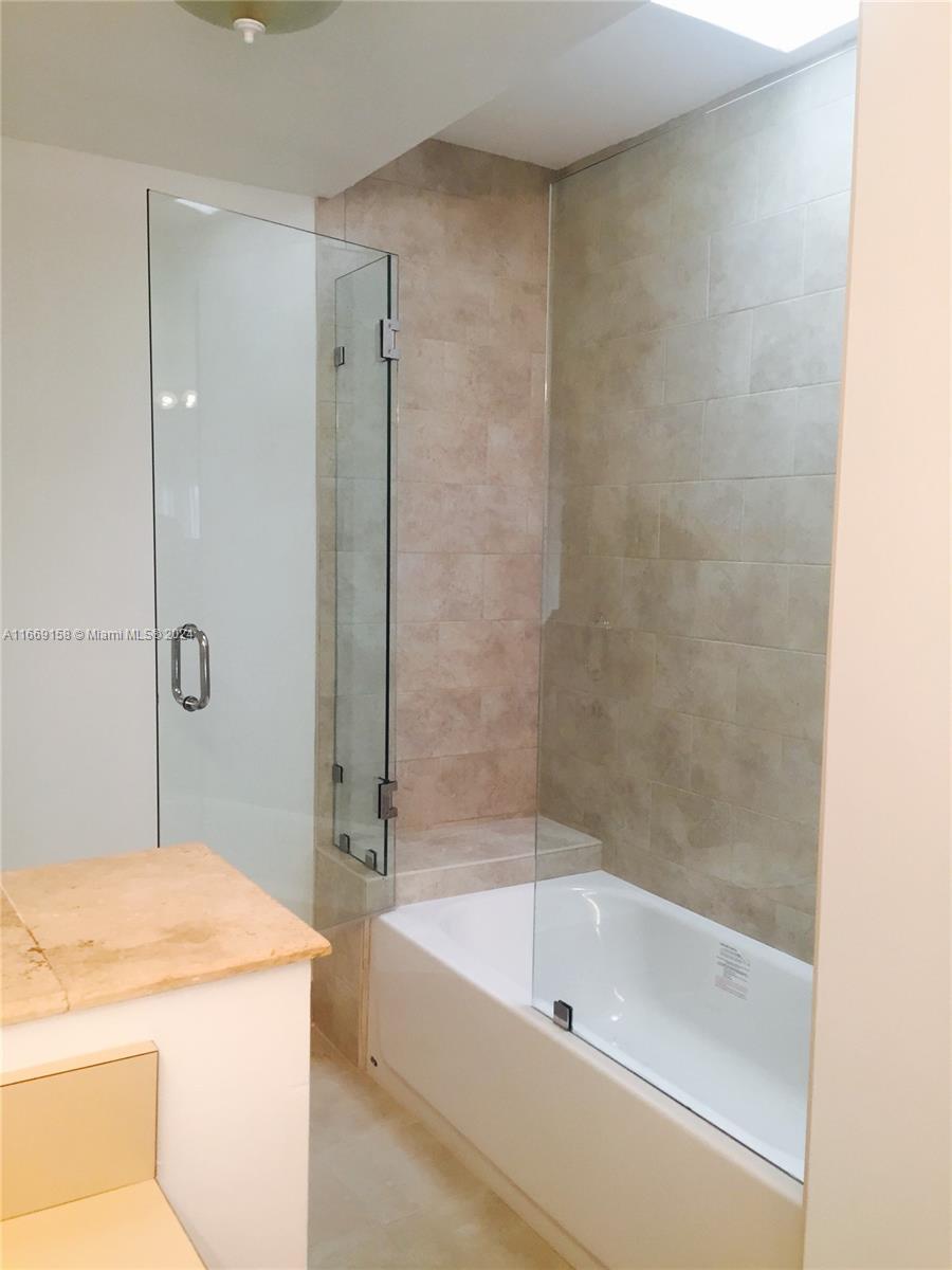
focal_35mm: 29
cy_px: 635
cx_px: 476
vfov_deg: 61.7
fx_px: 1063
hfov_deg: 48.2
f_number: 2.2
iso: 40
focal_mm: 4.15
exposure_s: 1/40
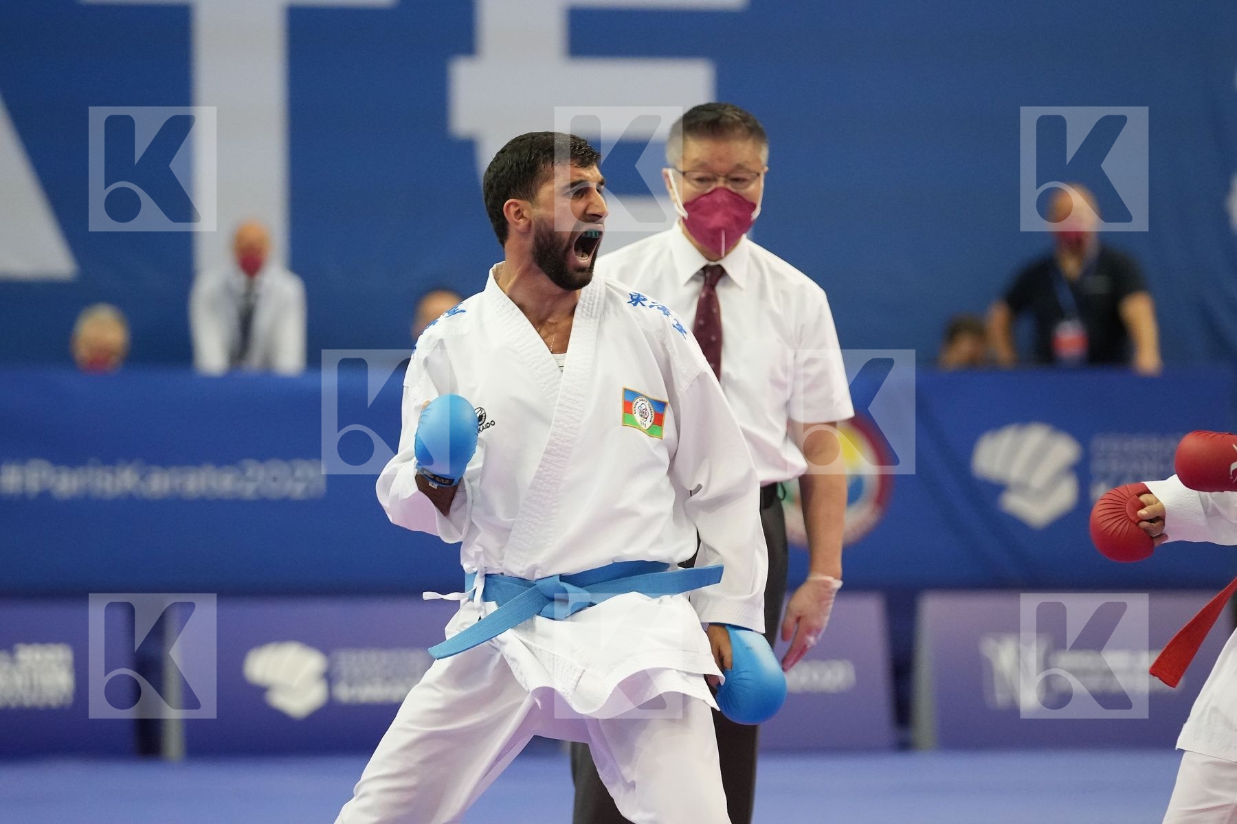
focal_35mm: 241
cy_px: 412
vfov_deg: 5.7
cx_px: 618
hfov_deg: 8.5
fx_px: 8280
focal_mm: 161
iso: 3200
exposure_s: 1/1000
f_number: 2.8
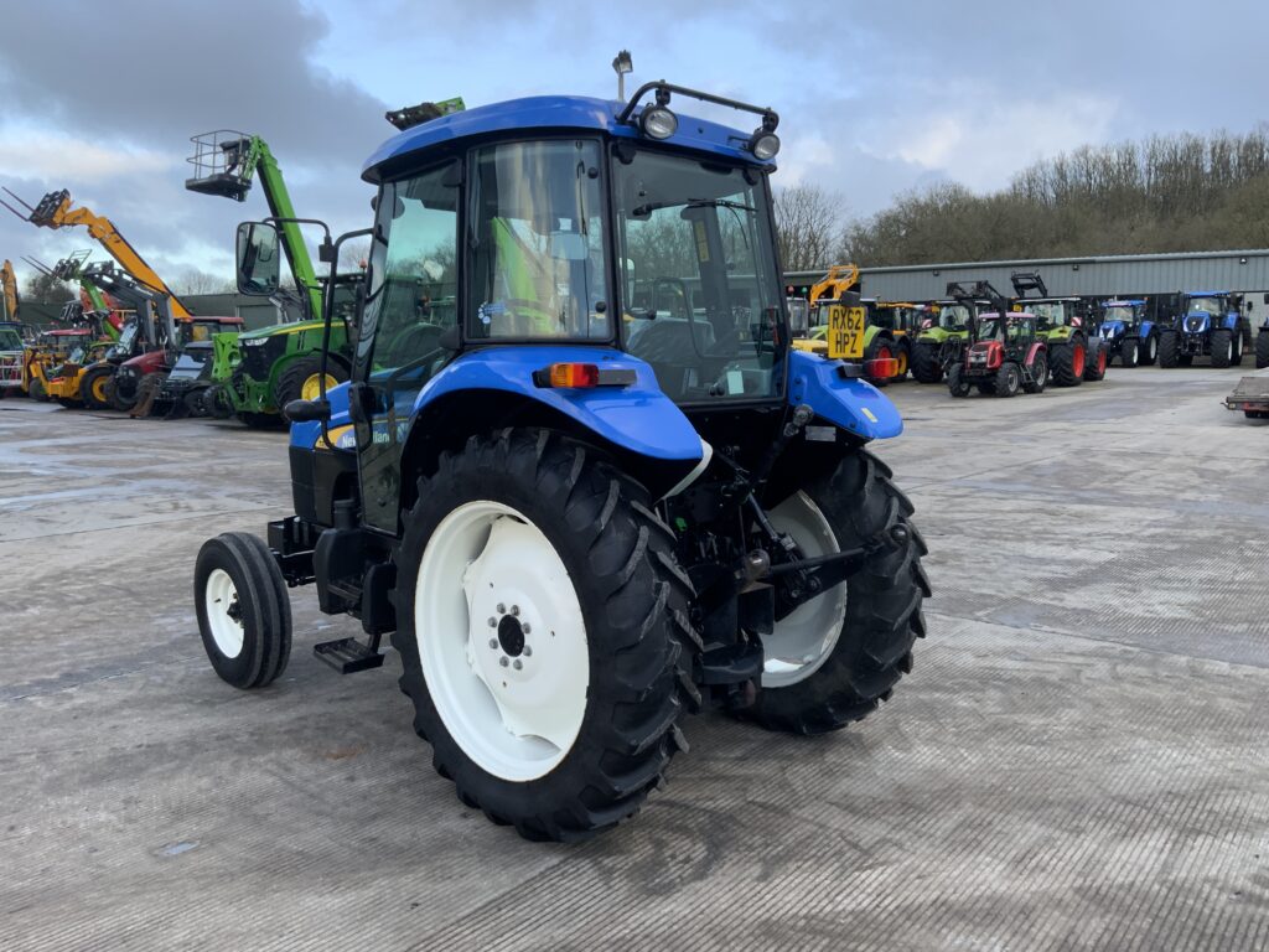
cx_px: 634
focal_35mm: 29
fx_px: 1063
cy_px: 476
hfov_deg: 61.7
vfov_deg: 48.2
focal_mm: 3
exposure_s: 1/122
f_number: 1.8
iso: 20
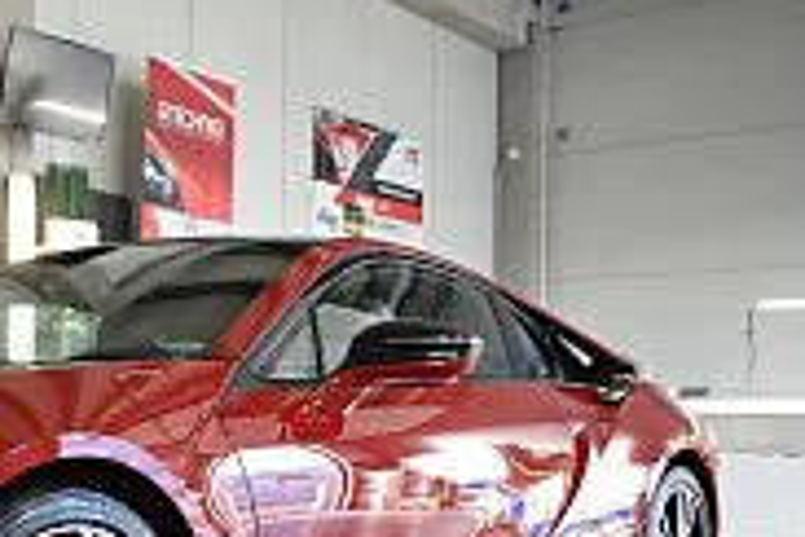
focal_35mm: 59
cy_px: 500
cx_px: -35
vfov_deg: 22.4
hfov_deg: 31.0
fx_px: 1319
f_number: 4
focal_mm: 18
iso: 400
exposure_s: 1/80
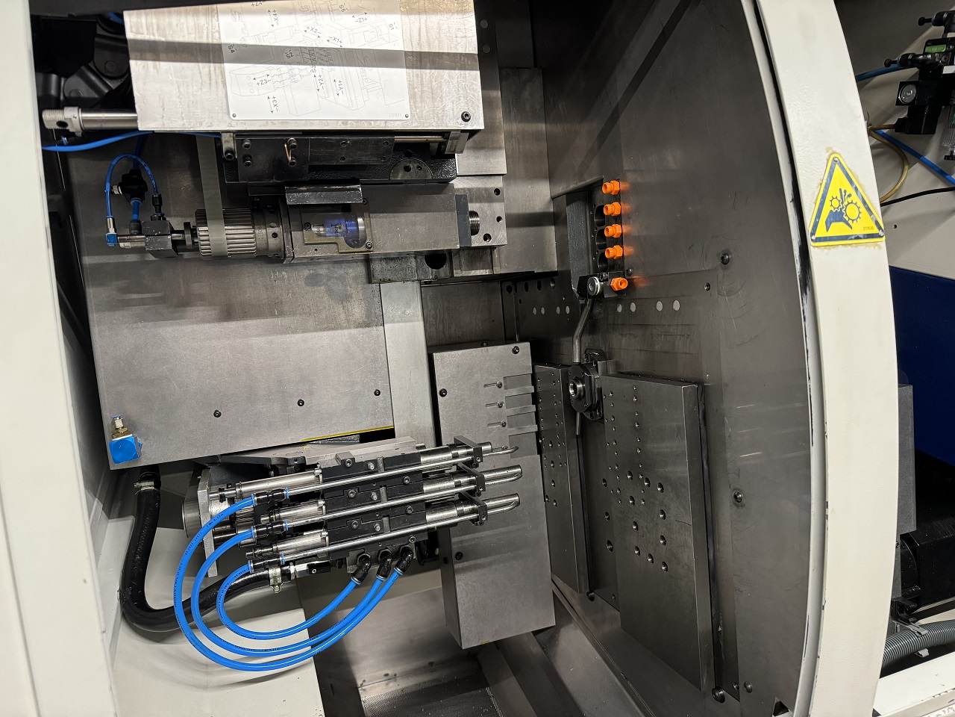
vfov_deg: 56.8
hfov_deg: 71.6
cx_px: 478
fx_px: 662
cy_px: 358
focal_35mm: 24
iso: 400
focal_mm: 6.86
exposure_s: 1/50
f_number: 1.78
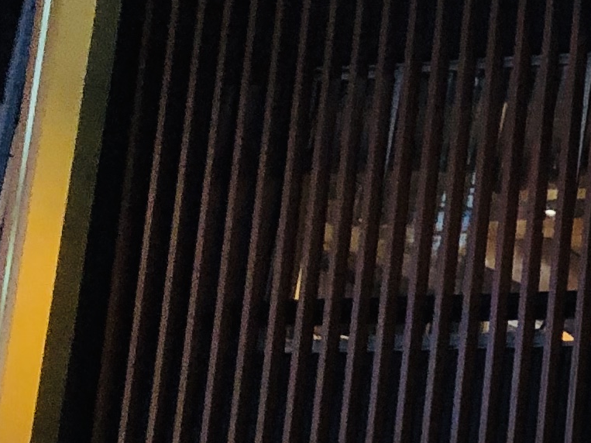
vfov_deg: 10.0
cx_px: 1531
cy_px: 274
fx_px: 2526
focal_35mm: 148
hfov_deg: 10.8
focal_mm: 4
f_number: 1.8
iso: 40
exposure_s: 1/24
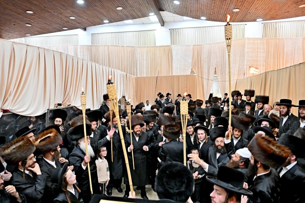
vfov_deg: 53.1
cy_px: 102
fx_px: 203
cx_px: 152
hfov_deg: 73.7
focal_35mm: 24
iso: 2000
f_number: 4
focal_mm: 24
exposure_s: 1/200
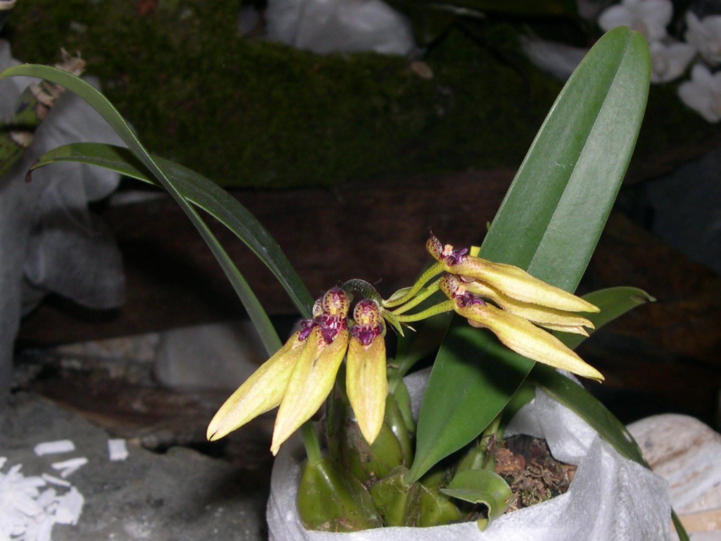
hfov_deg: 49.0
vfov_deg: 37.7
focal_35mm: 38
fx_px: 791
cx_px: 360
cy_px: 270
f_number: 7.6
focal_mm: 8
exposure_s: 1/60
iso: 100
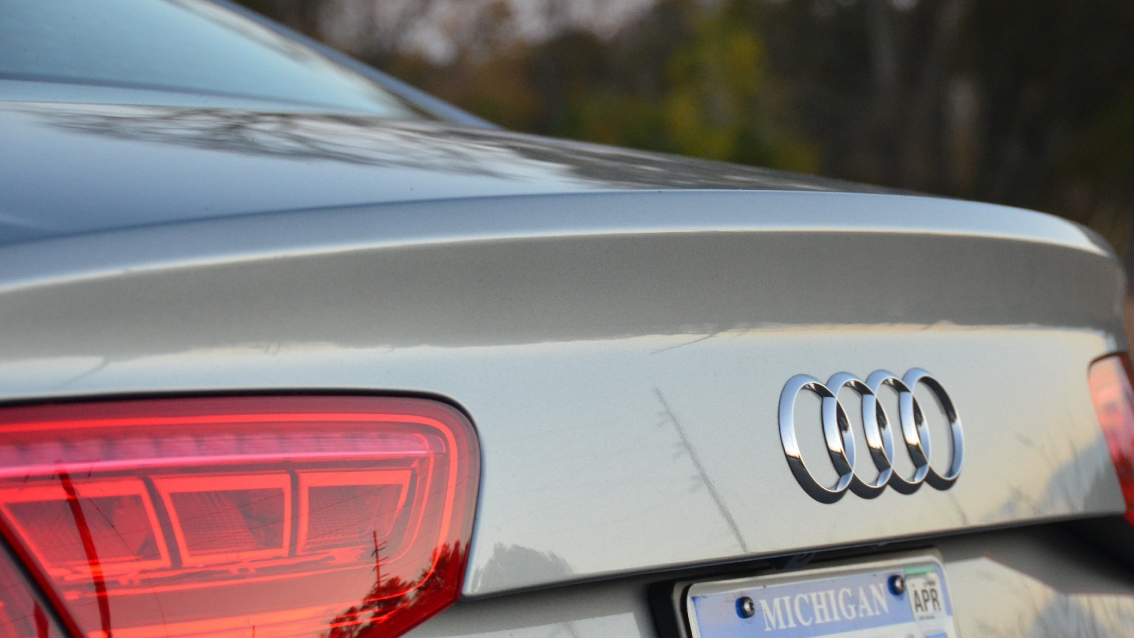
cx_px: 622
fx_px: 3729
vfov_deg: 9.8
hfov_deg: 17.3
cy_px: 332
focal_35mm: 124
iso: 1600
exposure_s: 1/60
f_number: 5
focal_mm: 70
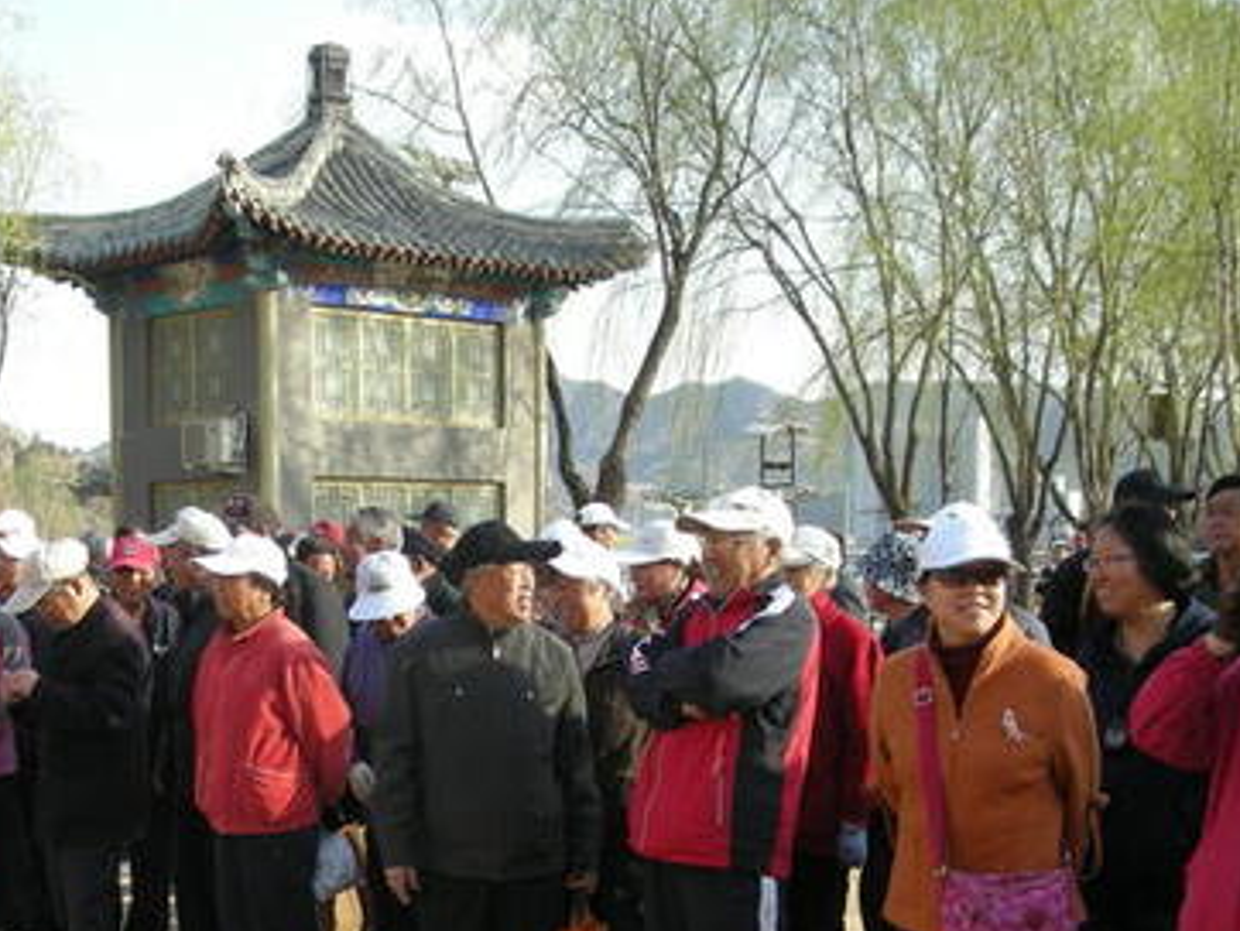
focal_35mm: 58
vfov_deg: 24.8
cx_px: 438
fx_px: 2079
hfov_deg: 33.0
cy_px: 760
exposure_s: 1/205
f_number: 2.8
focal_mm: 5.7
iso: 50
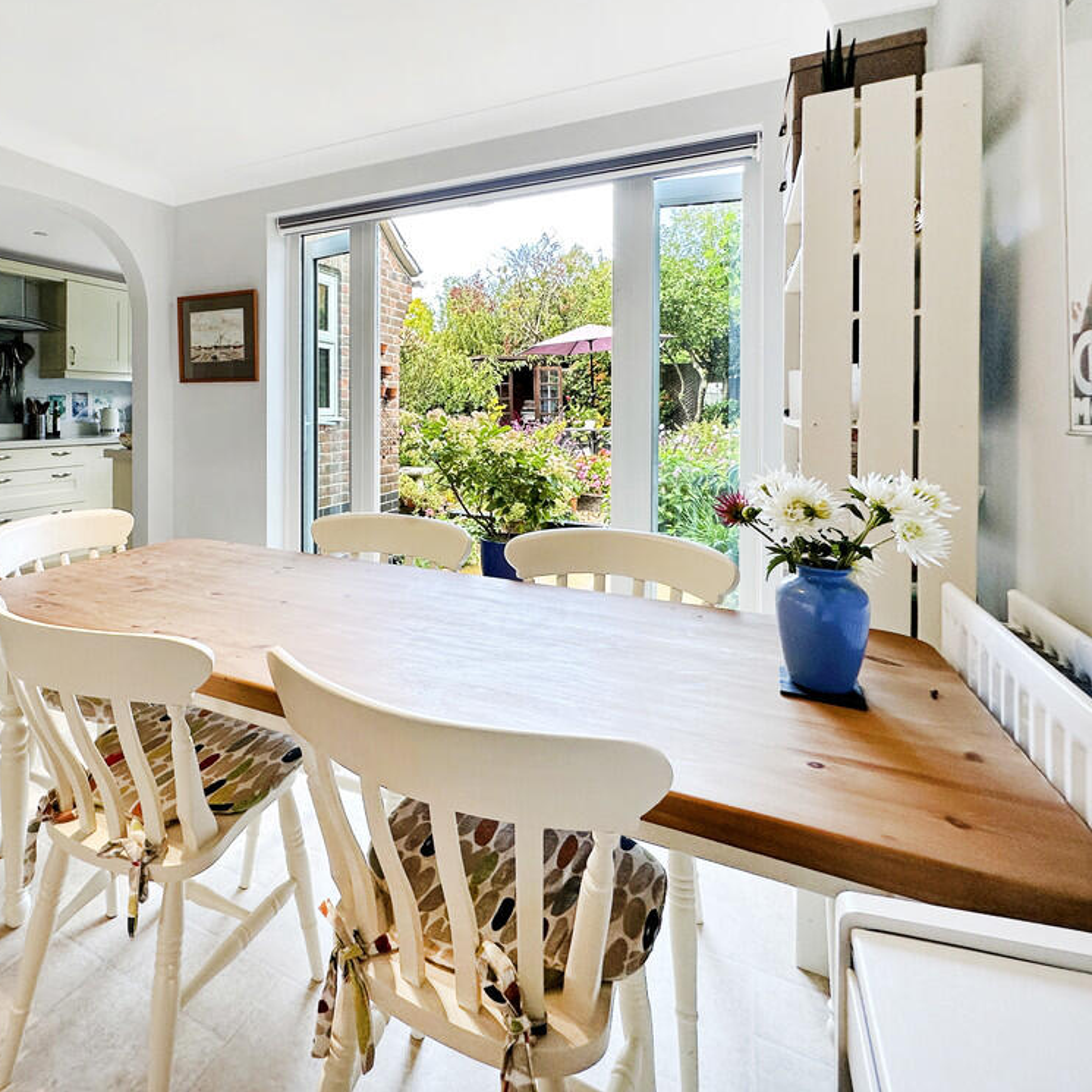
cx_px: 377
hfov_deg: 81.5
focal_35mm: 17
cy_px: 542
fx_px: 607
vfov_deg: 84.0
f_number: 2.2
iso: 80
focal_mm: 2.22
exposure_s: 1/100
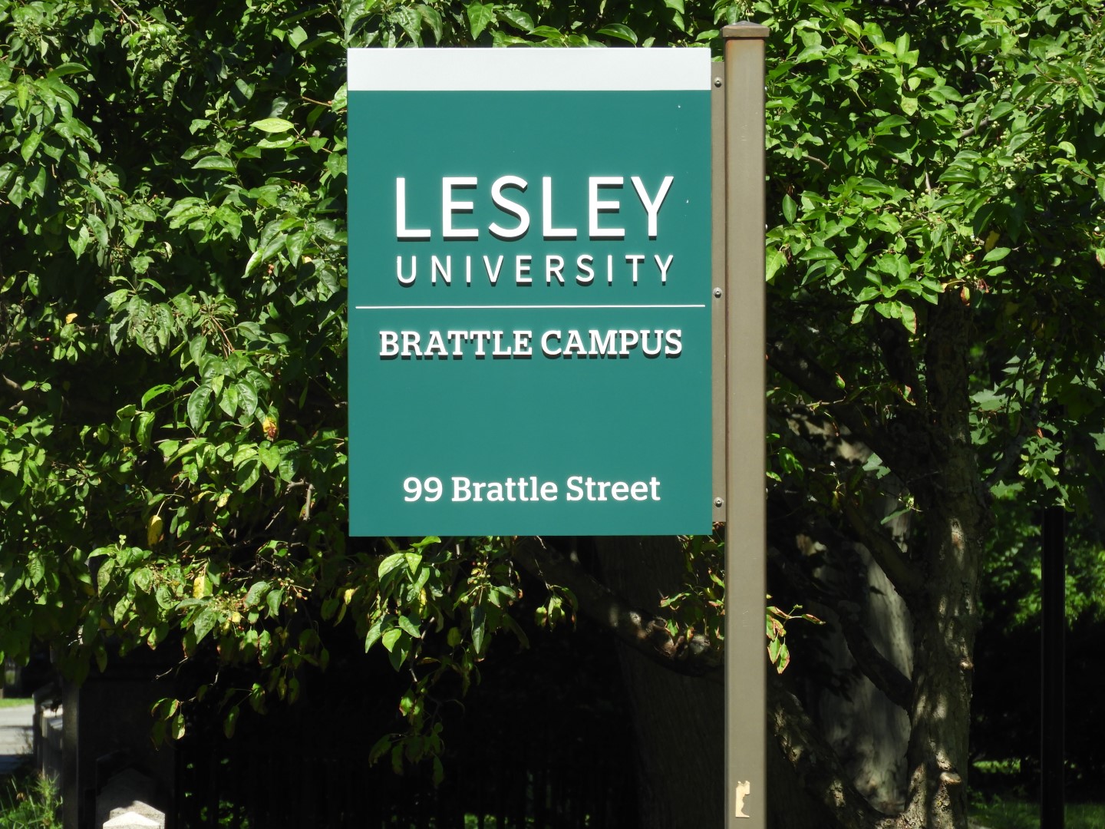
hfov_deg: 5.0
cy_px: 414
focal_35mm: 400
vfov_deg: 3.7
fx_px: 12769
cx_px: 552
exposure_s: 1/250
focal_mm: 71.7
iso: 100
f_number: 5.6
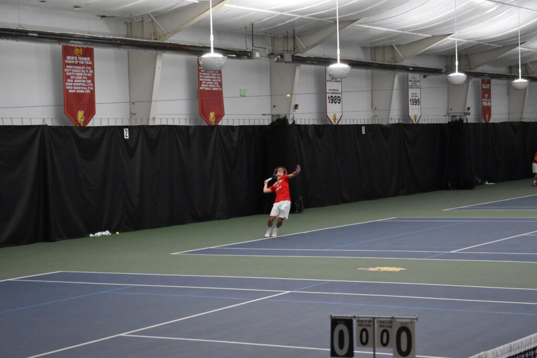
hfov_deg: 24.6
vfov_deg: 16.6
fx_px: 1231
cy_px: 179
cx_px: 268
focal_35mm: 82
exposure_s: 1/200
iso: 3200
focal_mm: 55
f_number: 5.6
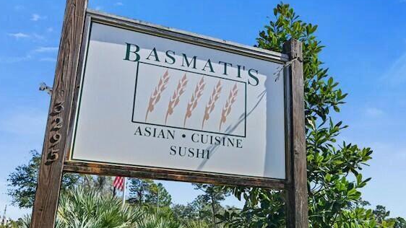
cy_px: 146
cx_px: 215
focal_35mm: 31
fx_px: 334
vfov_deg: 37.5
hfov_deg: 62.6
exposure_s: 1/1250
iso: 400
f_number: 8
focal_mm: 26
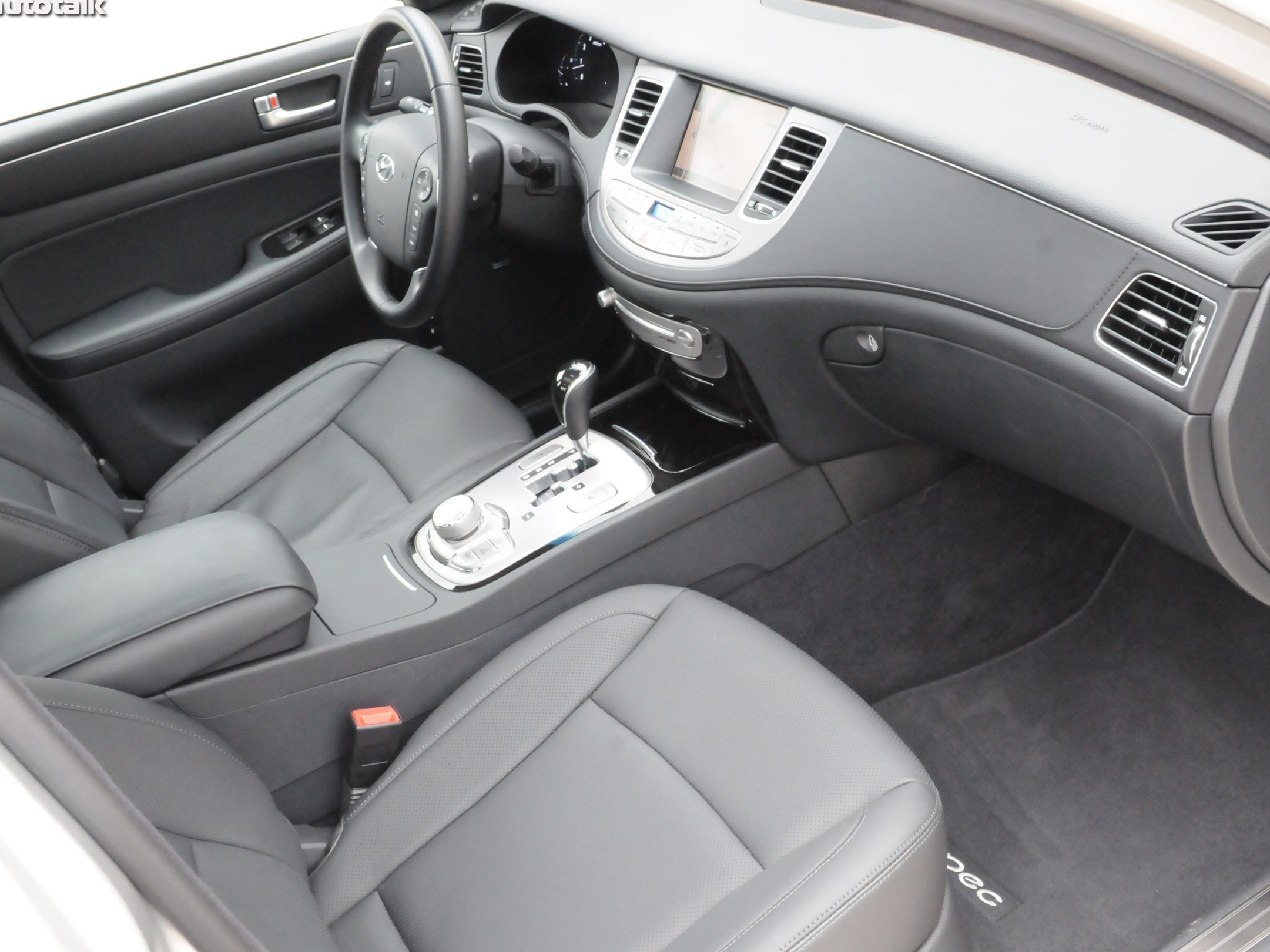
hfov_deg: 46.7
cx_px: 709
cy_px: 479
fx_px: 1468
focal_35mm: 40
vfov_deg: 36.0
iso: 2800
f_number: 10
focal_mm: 24
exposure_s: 1/30
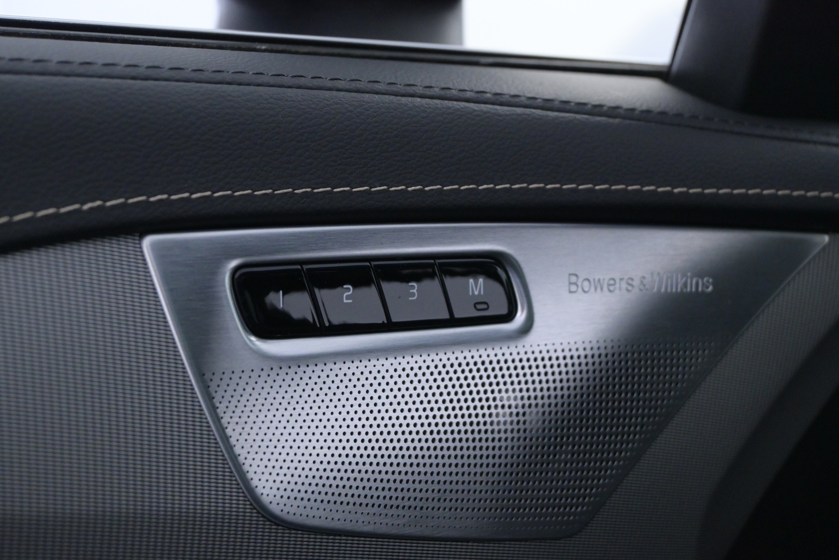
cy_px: 280
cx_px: 420
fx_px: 1363
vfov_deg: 23.2
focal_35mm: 58
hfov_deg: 34.2
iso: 2800
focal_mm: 39
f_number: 5.6
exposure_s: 1/60
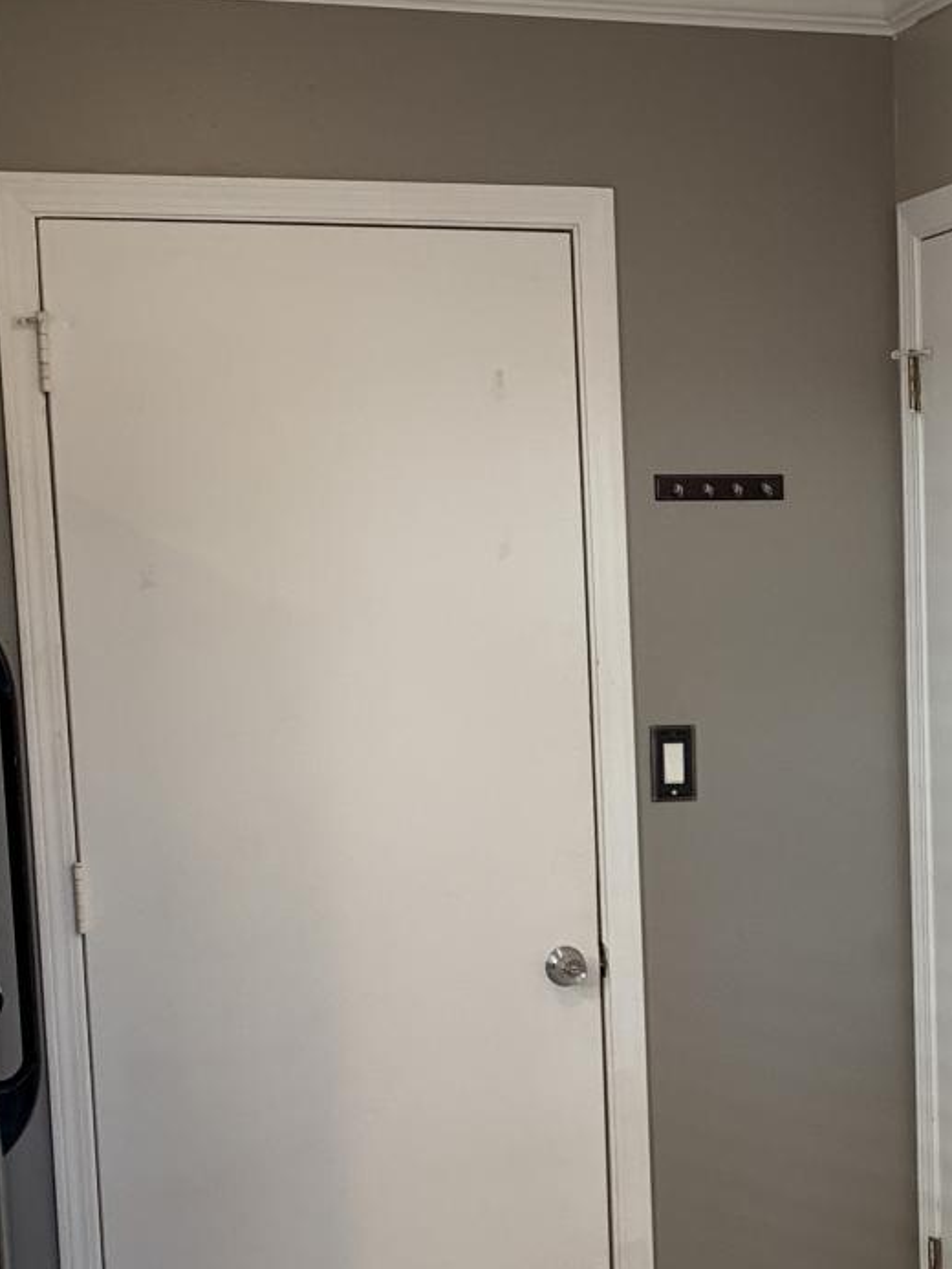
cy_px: 992
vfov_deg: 25.6
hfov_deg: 19.2
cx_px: 921
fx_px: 2749
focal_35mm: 75
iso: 64
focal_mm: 4.25
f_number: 1.8
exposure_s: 1/60
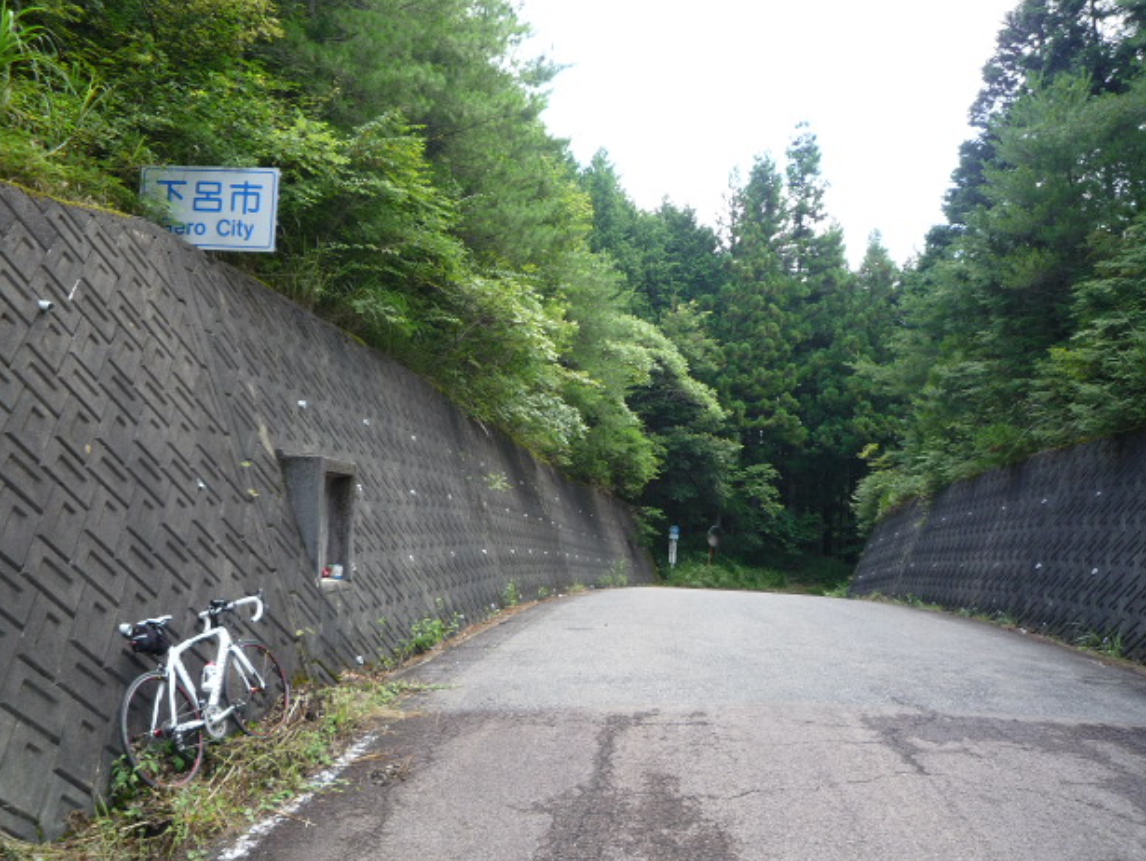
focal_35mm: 26
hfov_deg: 67.3
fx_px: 861
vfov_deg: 53.1
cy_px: 442
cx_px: 580
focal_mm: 4.4
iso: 100
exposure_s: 1/125
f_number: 2.8
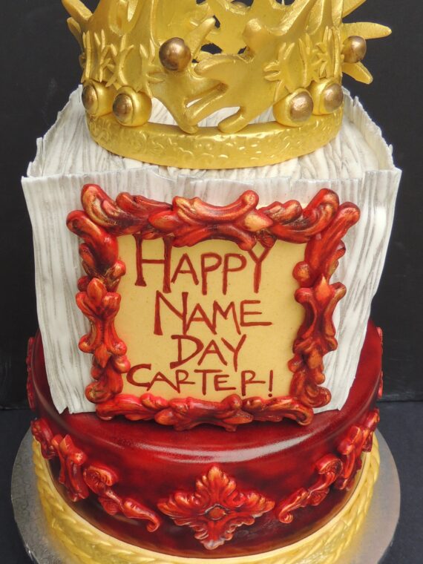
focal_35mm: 24
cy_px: 282
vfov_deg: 71.6
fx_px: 391
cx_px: 212
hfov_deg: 56.8
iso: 140
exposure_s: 1/250
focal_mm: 4.3
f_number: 3
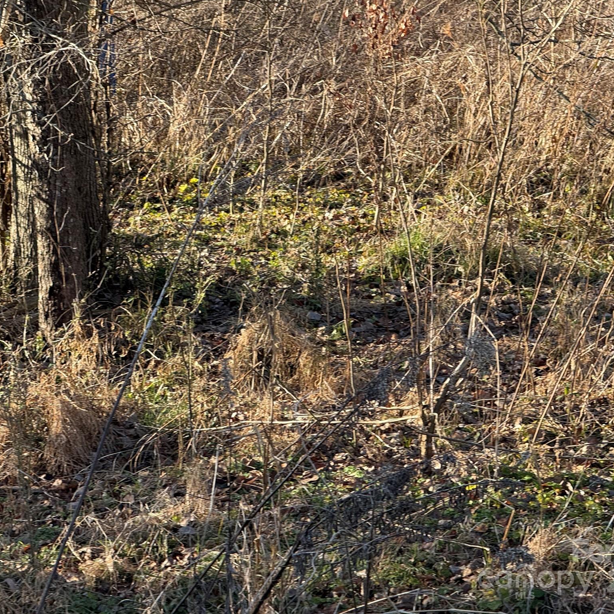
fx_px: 2850
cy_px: 306
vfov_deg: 12.3
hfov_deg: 12.3
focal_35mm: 142
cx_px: 294
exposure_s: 1/200
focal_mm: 15.66
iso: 64
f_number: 2.8
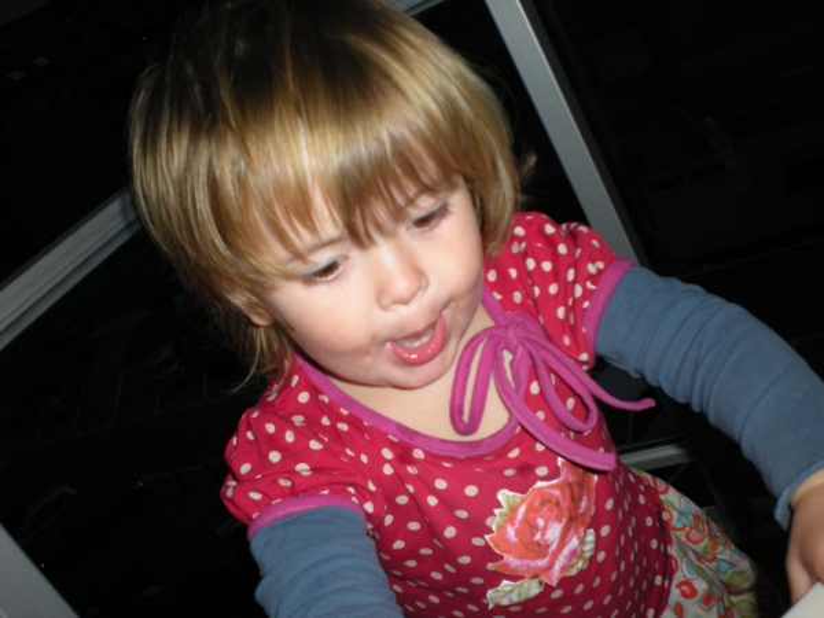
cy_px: 309
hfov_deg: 49.0
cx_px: 412
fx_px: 905
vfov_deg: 37.7
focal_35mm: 38
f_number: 3.1
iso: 64
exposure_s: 1/60
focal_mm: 6.3
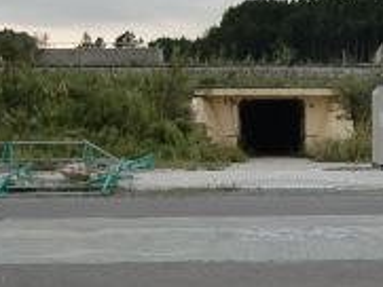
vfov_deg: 14.9
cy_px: 175
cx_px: 391
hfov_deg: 19.2
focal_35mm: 99
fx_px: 1096
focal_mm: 4.9
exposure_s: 1/320
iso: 64
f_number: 2.6
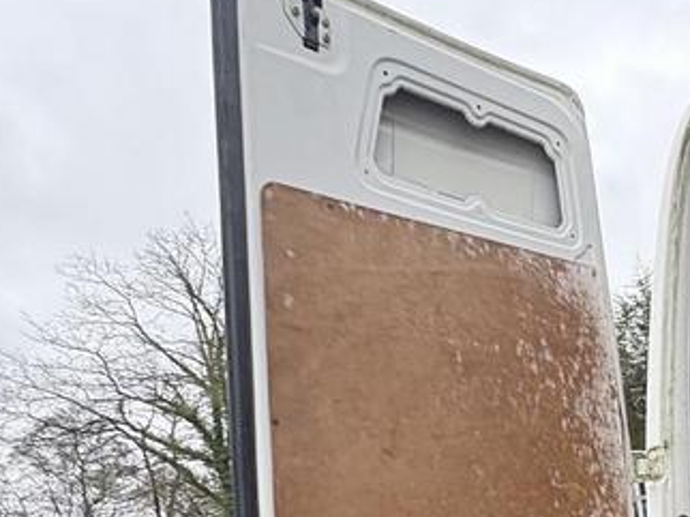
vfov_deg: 32.8
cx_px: 551
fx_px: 777
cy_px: 551
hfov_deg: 45.5
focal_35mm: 39
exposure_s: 1/99
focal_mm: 2.22
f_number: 2.2
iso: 125
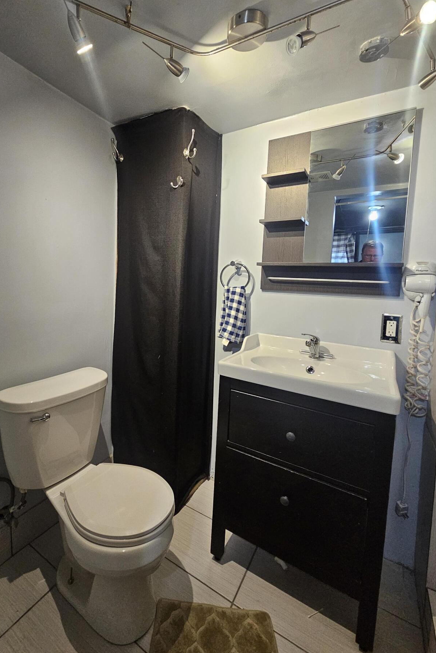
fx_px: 272
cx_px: 177
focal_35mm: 15
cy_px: 298
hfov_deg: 76.6
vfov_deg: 100.1
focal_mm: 2.2
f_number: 2.2
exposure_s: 1/60
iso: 400
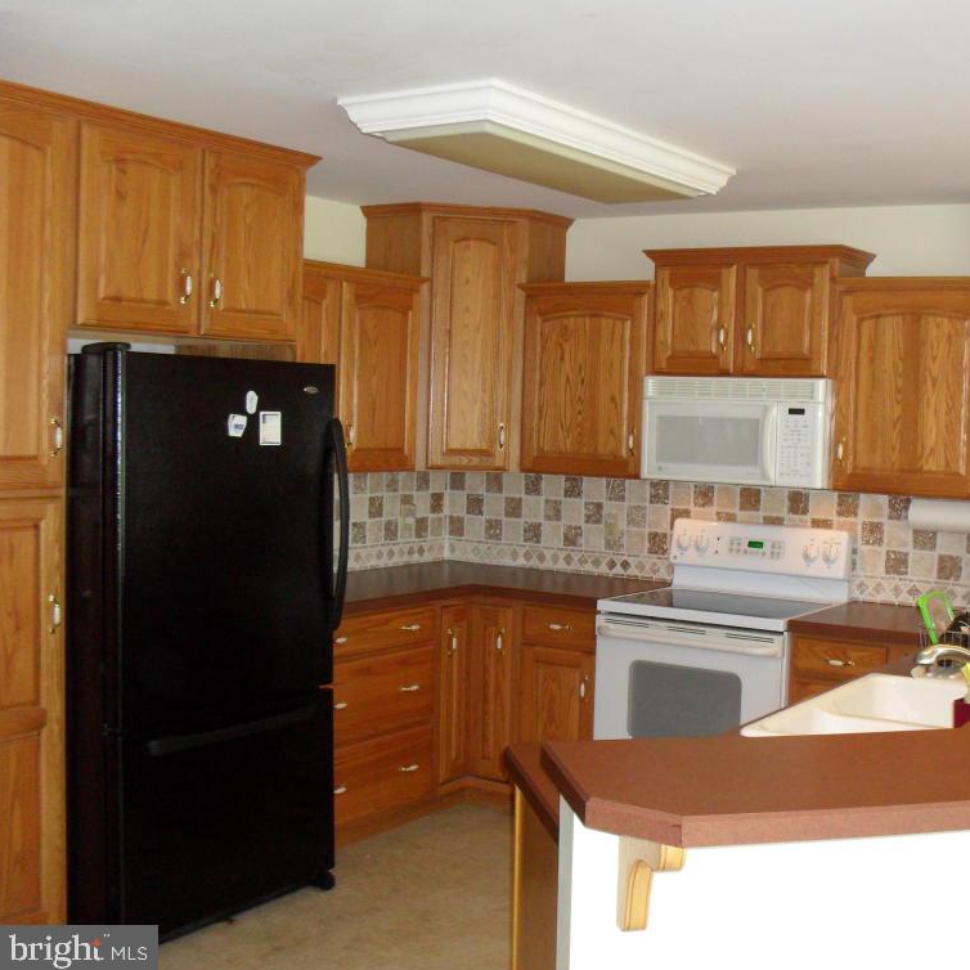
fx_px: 1332
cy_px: 484
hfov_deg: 39.5
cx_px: 656
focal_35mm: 42
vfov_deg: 40.0
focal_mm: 6.3
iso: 240
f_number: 3.2
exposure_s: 1/45
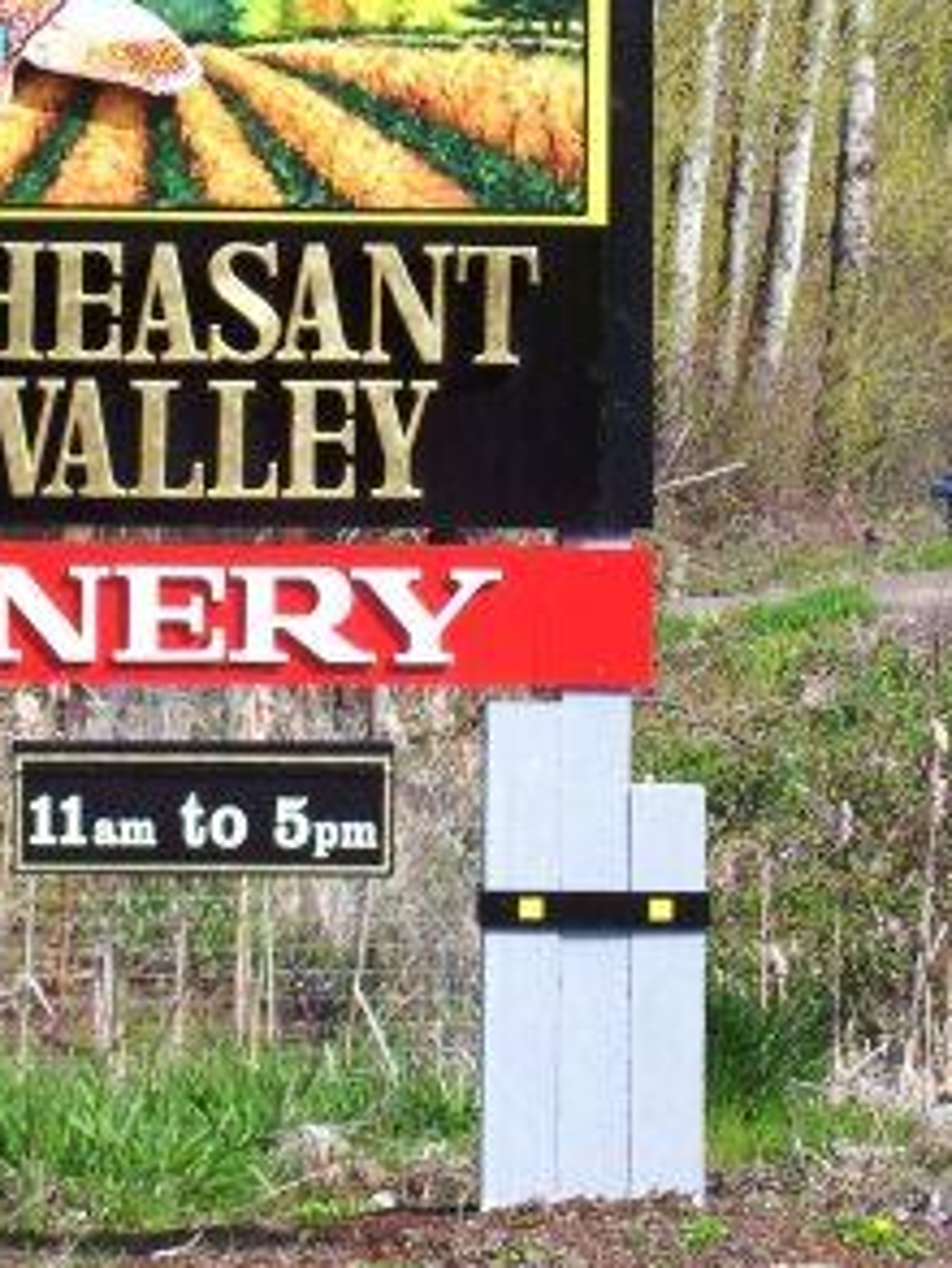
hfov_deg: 9.5
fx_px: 5716
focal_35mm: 156
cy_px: 511
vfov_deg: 12.7
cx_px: 251
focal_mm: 16.8
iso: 80
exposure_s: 1/350
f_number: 4.6
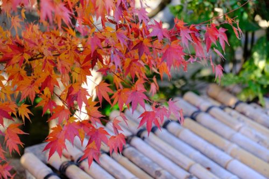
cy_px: 90
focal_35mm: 90
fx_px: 672
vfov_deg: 15.2
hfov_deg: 22.6
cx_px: 134
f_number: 4.5
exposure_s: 1/170
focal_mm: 59.9
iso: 800
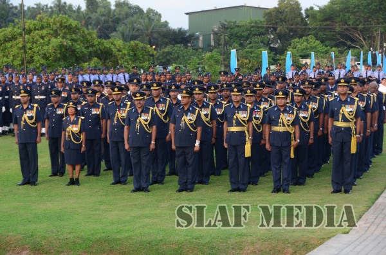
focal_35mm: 105
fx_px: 1123
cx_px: 193
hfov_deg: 19.5
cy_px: 128
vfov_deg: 13.0
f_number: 6.3
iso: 400
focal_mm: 70
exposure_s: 1/100
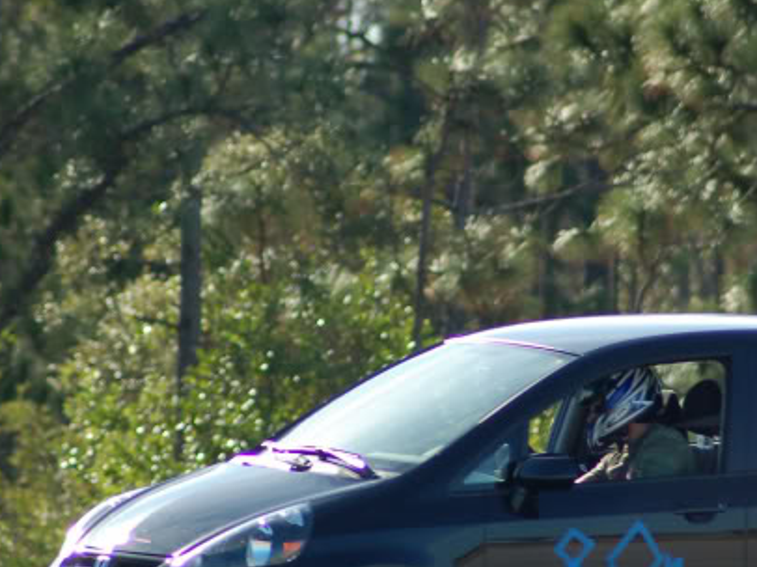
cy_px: 323
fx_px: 17506
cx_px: 434
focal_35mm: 801
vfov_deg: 1.9
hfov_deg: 2.5
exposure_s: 1/800
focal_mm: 300
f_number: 5.6
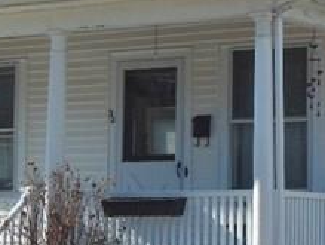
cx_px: 199
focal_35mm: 154
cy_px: 61
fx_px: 1448
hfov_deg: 12.8
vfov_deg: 9.6
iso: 125
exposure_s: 1/1000
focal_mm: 6
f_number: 3.5
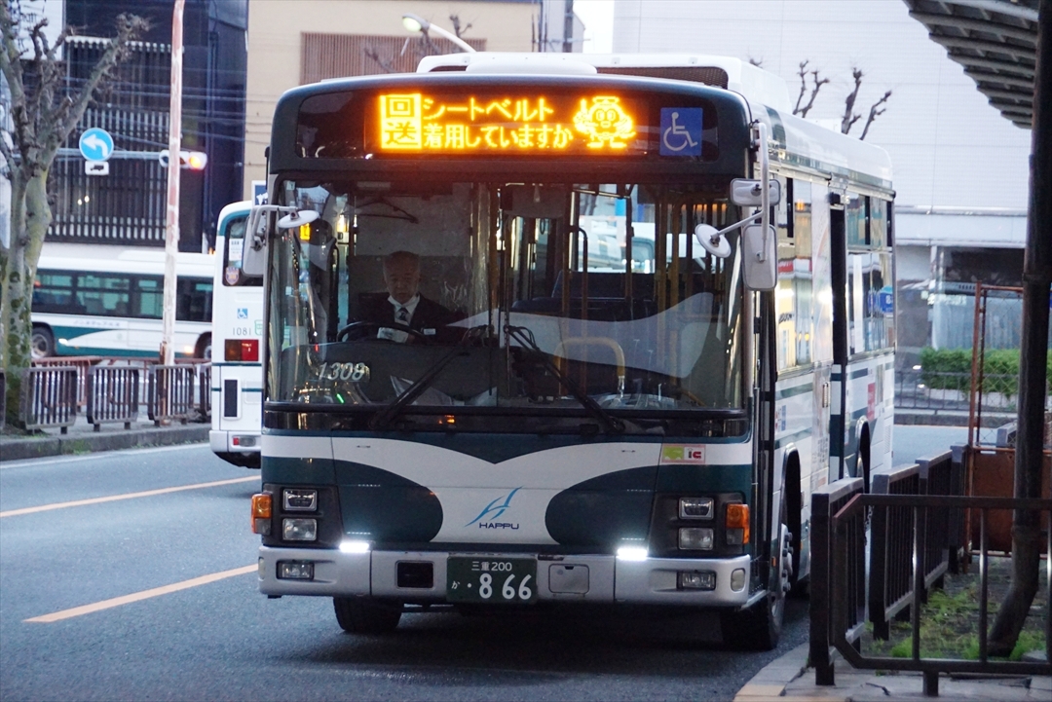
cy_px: 351
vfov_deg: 9.2
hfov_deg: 13.7
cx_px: 526
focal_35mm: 150
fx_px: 4385
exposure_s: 1/30
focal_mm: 100
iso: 3200
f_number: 5.6
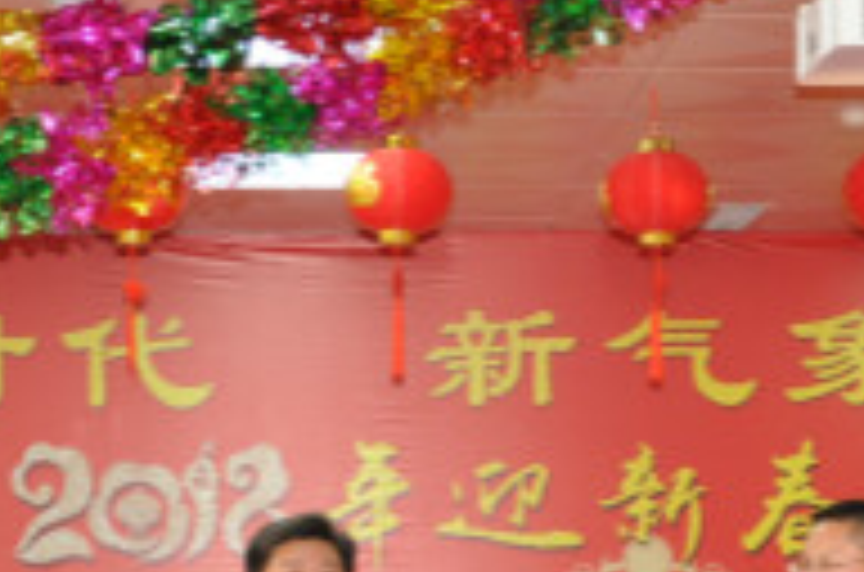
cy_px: 581
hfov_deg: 16.8
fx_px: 2921
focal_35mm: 122
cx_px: 356
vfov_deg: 11.1
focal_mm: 26
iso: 800
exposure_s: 1/60
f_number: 4
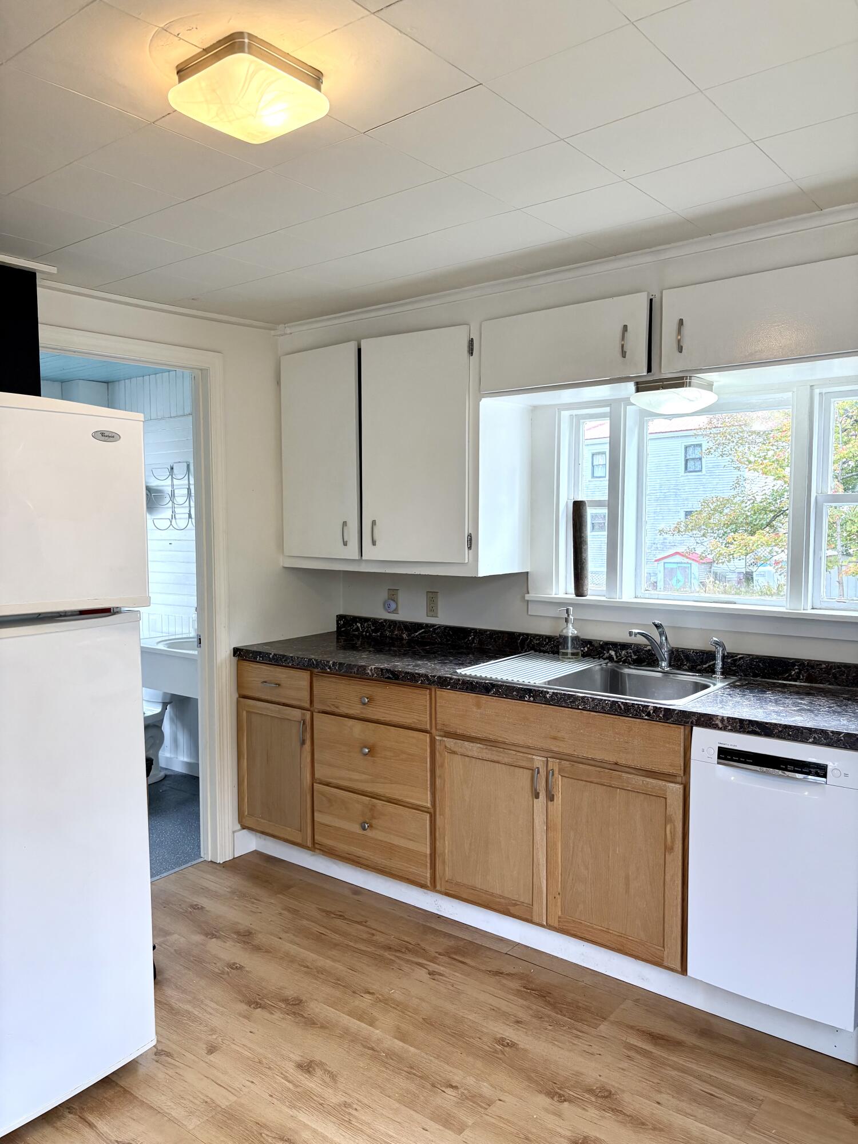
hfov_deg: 53.1
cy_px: 572
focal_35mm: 26
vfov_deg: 67.3
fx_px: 859
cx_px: 429
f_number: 1.6
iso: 125
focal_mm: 5.96
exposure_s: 1/228
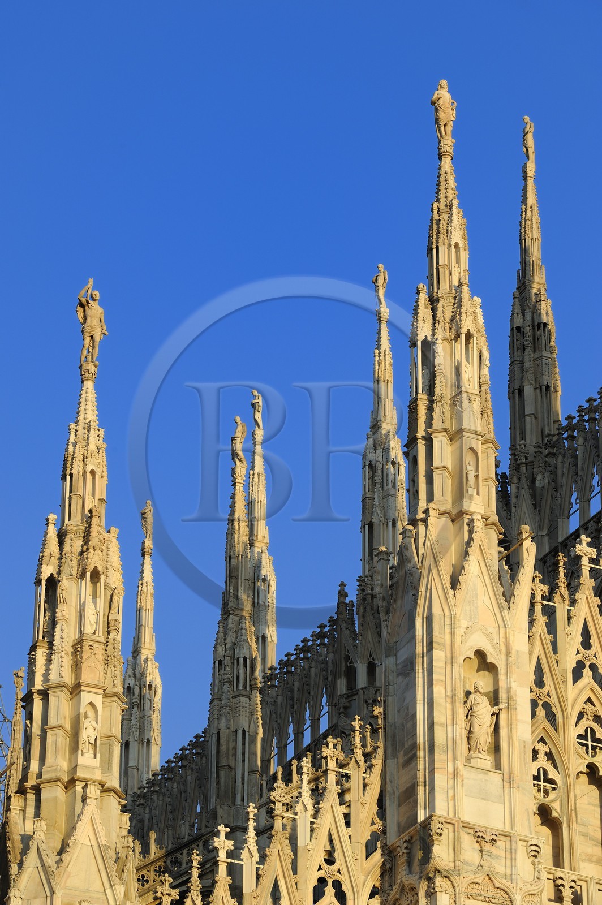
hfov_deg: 9.8
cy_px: 452
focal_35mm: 140
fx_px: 3517
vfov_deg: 14.7
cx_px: 301
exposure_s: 1/200
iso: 200
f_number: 9
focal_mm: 140
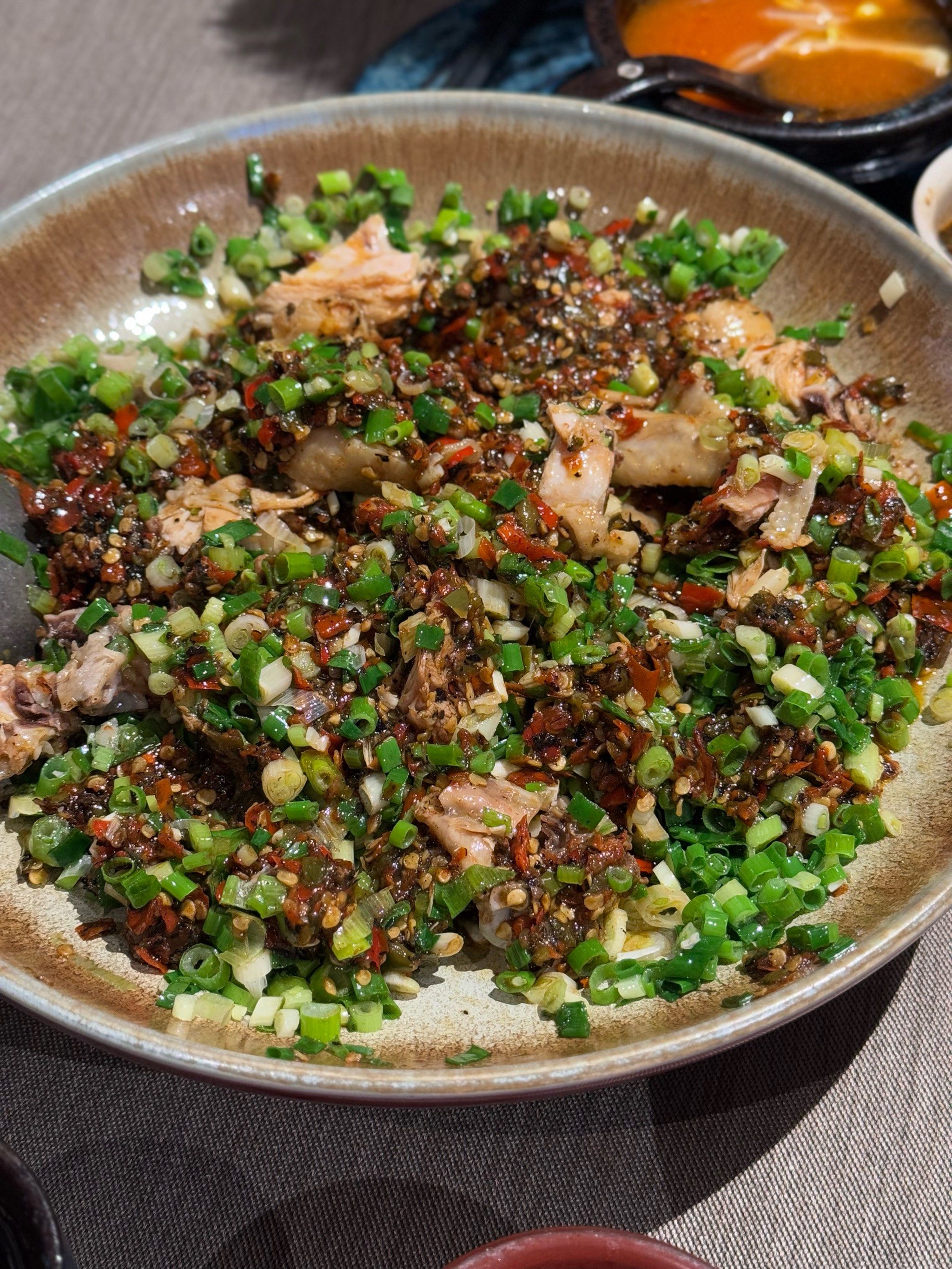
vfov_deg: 39.7
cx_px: 476
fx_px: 1760
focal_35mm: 48
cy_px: 634
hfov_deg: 30.3
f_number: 1.78
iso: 250
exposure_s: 1/33
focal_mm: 6.76
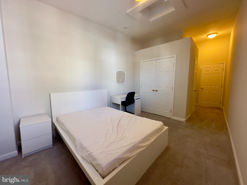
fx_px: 100
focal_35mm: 14
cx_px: 124
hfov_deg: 102.1
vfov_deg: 85.7
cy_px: 92
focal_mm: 2.22
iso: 250
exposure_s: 1/120
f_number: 2.2
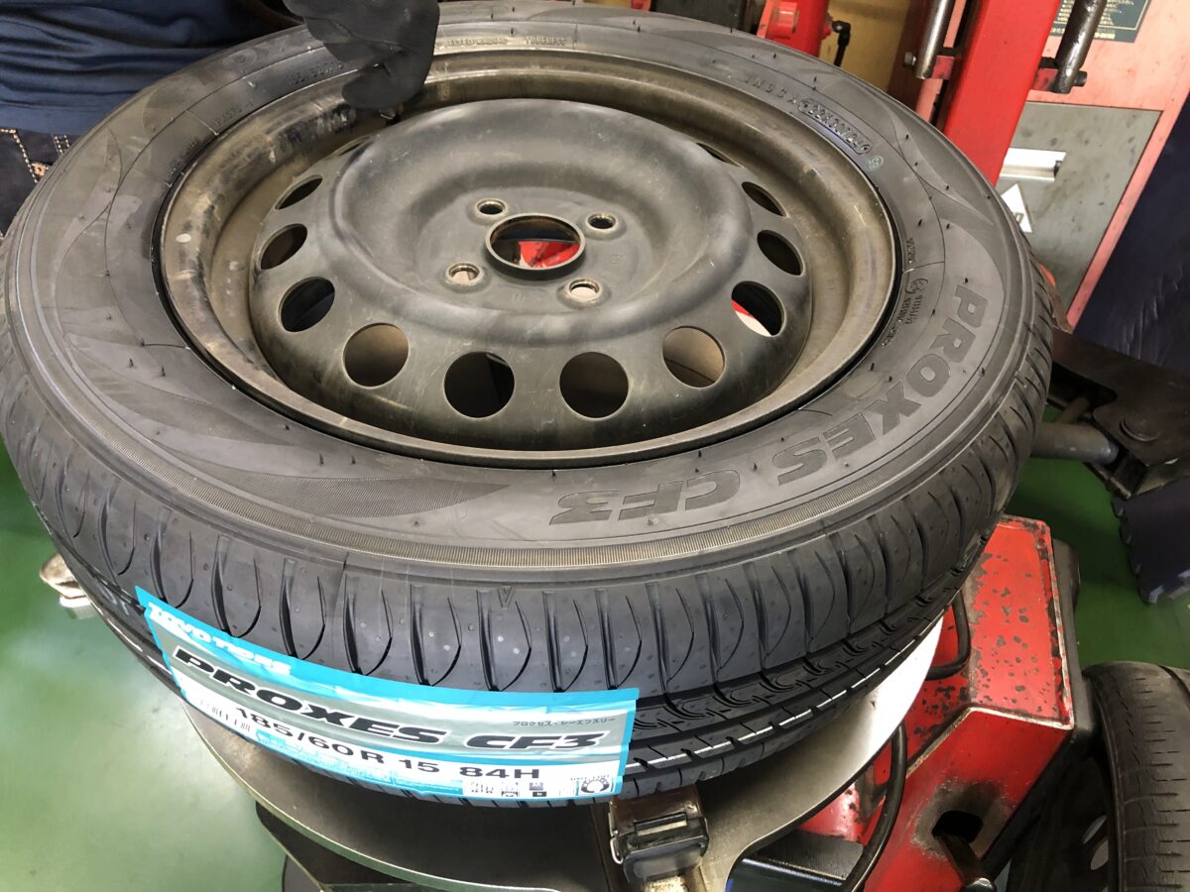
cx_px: 595
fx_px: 963
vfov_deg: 49.7
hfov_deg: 63.4
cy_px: 446
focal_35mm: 28
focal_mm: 3.99
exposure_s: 1/15
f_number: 1.8
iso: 80
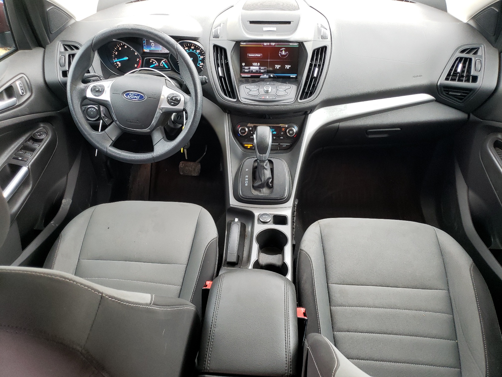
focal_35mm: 26
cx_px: 251
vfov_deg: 53.1
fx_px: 377
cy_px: 188
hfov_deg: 67.3
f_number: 1.5
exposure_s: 1/50
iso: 101
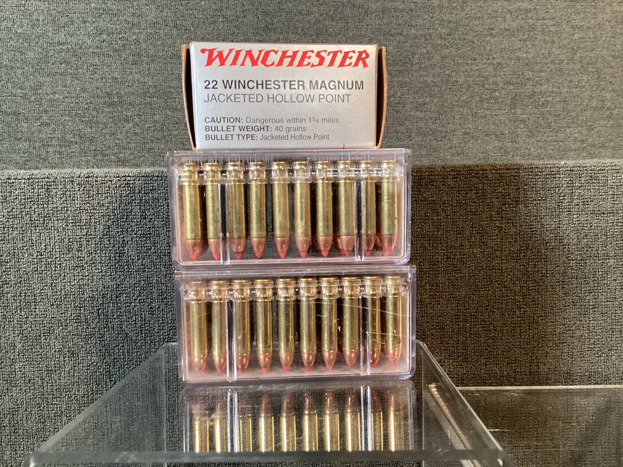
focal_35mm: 31
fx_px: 558
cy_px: 234
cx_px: 312
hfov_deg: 58.3
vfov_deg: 45.4
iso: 320
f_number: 2.4
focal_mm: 3.3
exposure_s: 1/40
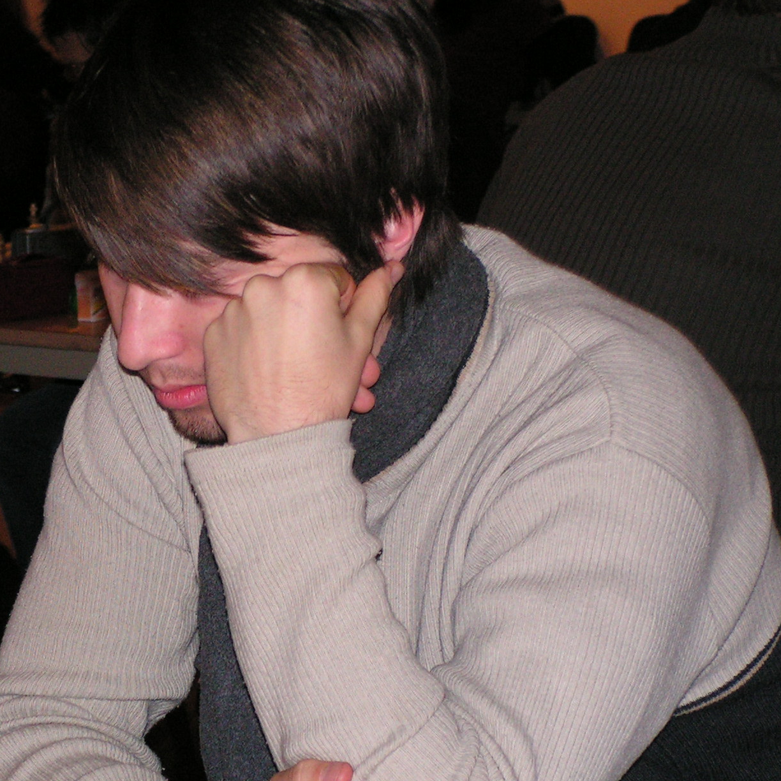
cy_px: 431
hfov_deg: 12.5
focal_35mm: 139
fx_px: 3548
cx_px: 220
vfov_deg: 12.6
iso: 200
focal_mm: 15.8
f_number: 3.3
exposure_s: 1/100
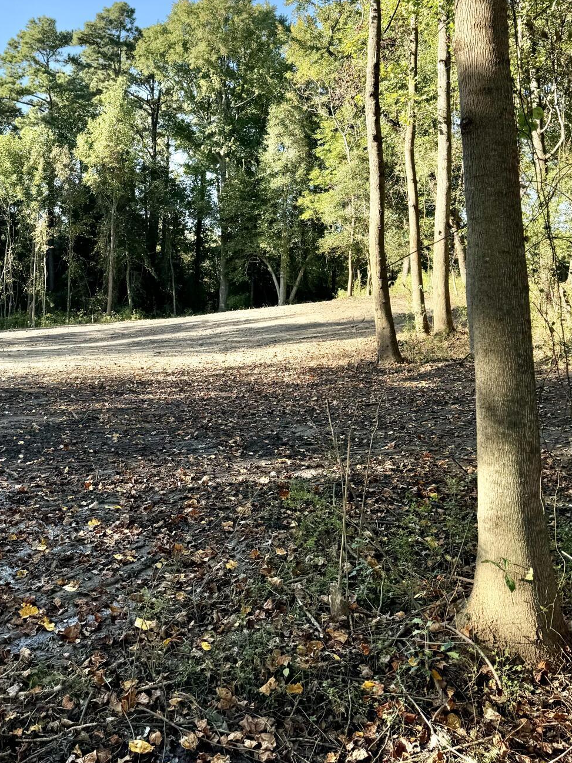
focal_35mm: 37
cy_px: 187
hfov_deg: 37.6
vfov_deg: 48.1
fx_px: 815
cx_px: 135
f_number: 1.78
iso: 80
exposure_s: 1/1366
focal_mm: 6.76
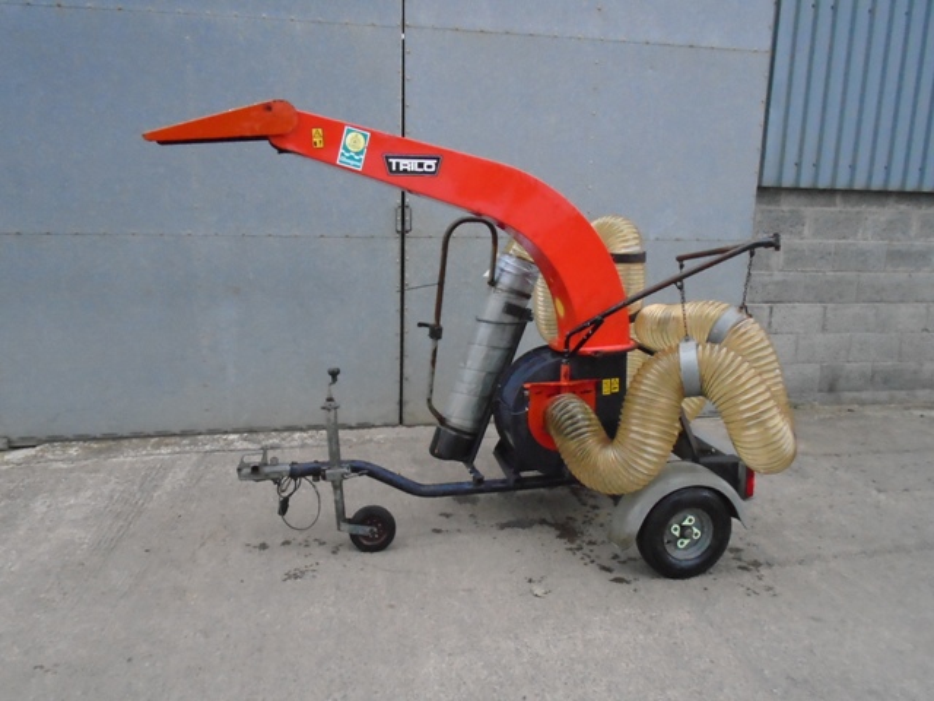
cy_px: 350
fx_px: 702
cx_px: 467
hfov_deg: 67.3
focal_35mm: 26
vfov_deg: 53.1
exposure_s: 1/100
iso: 800
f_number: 3.2
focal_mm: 4.6
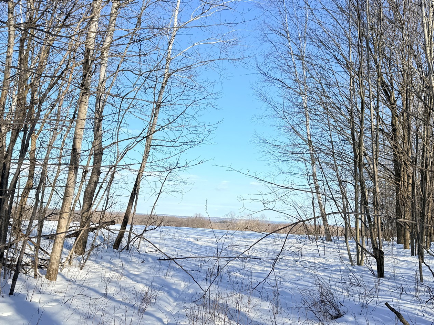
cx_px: 241
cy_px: 203
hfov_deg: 47.8
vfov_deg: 36.6
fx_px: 489
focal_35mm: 39
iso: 80
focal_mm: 6.76
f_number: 1.78
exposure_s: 1/2703
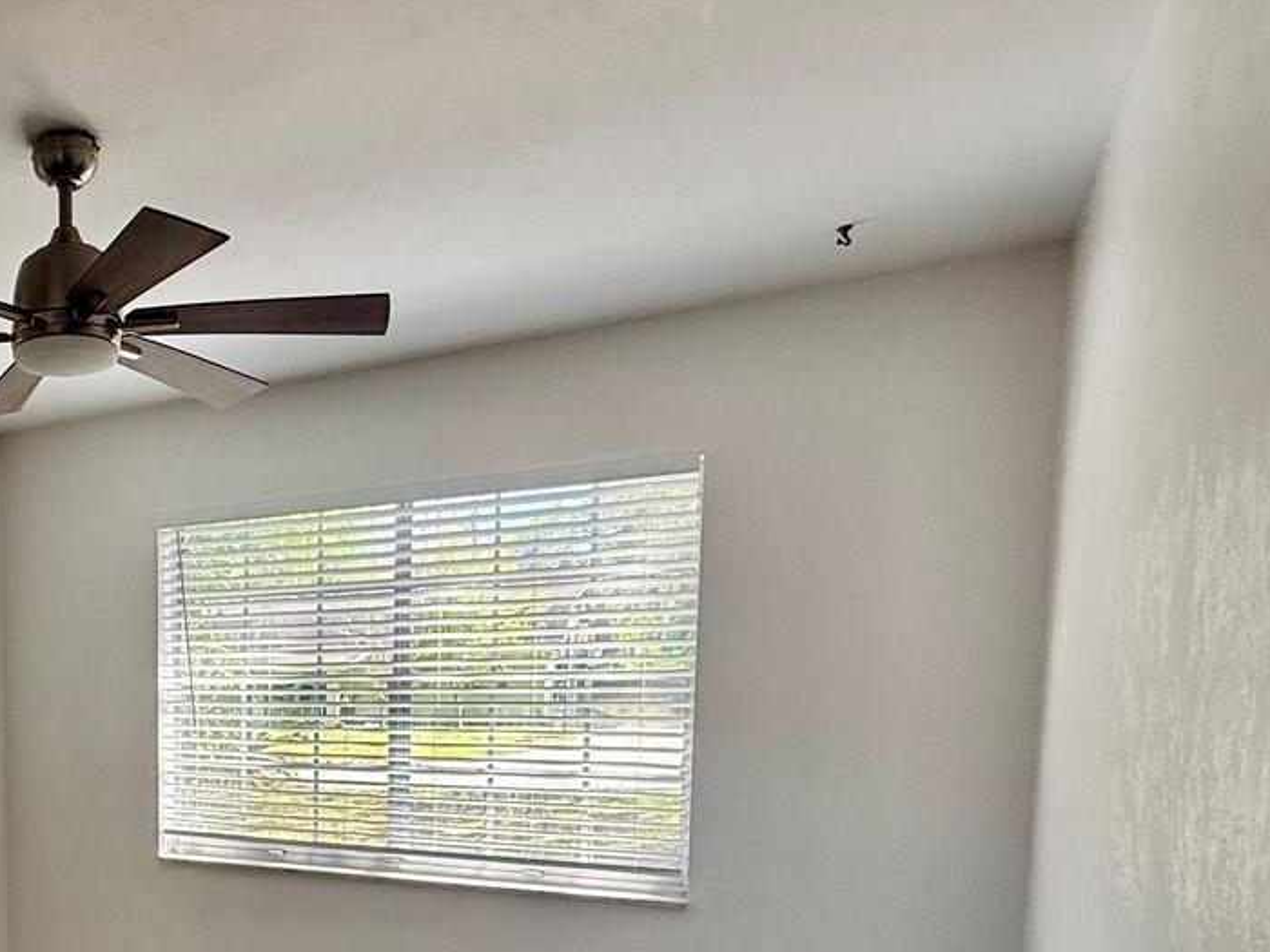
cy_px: 792
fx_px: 1174
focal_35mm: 32
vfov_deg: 41.8
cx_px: 22
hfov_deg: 47.8
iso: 64
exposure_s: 1/145
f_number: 2.2
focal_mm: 2.22
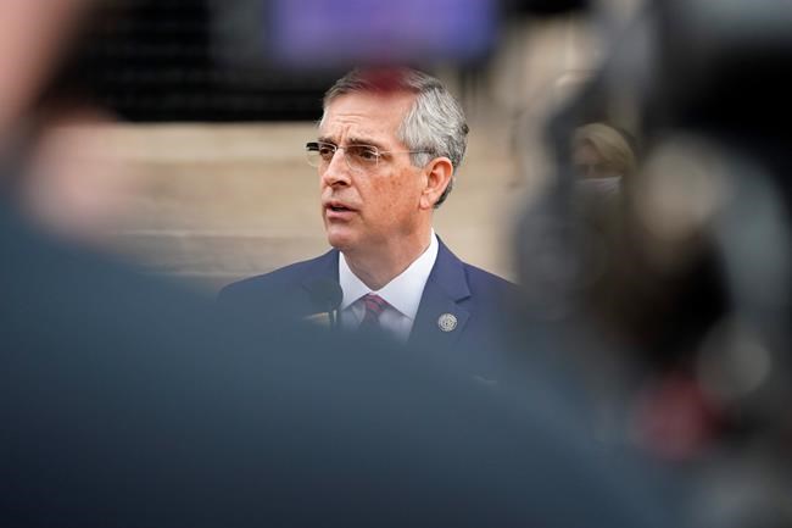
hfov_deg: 11.5
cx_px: 396
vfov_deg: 7.7
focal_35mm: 179
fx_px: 3937
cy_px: 264
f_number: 5.6
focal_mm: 179
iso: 2000
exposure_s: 1/1600
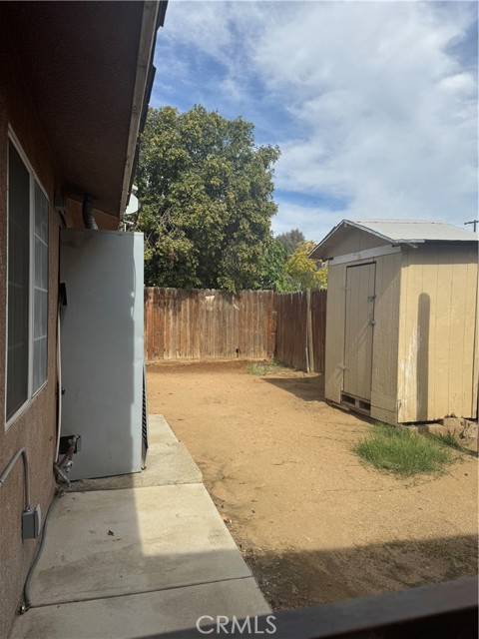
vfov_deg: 71.6
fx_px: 443
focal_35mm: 24
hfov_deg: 56.8
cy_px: 320
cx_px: 240
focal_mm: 6.76
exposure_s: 1/5348
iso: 80
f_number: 1.78
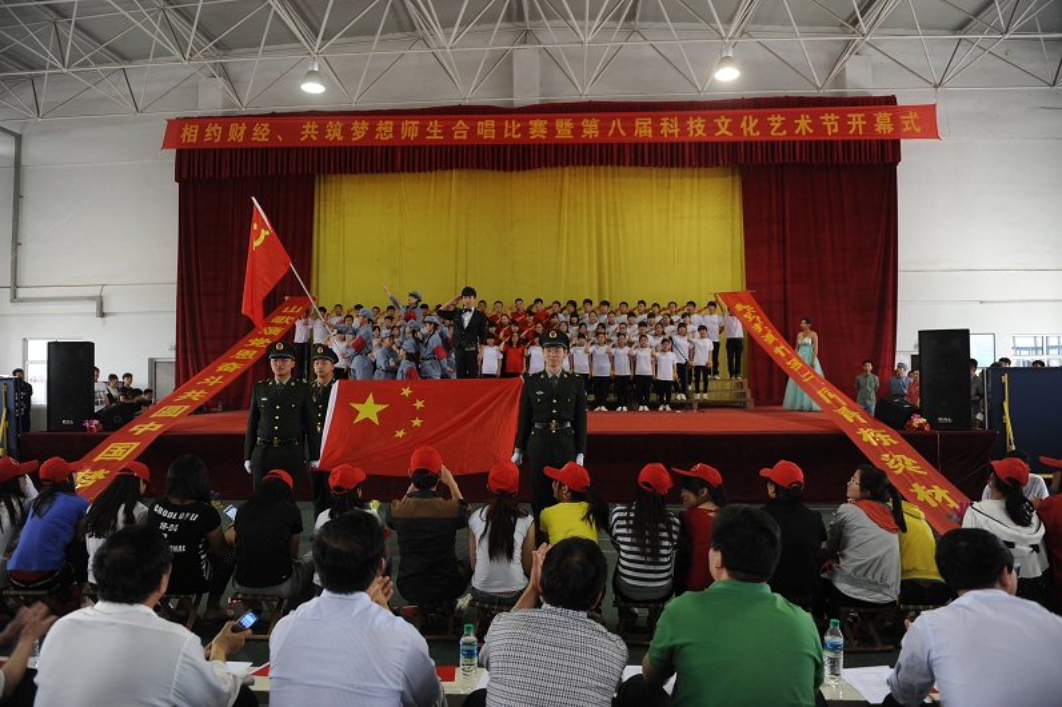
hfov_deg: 73.8
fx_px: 708
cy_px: 354
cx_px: 531
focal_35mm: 24
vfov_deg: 53.1
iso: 640
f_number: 3.2
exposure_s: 1/80
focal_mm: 24
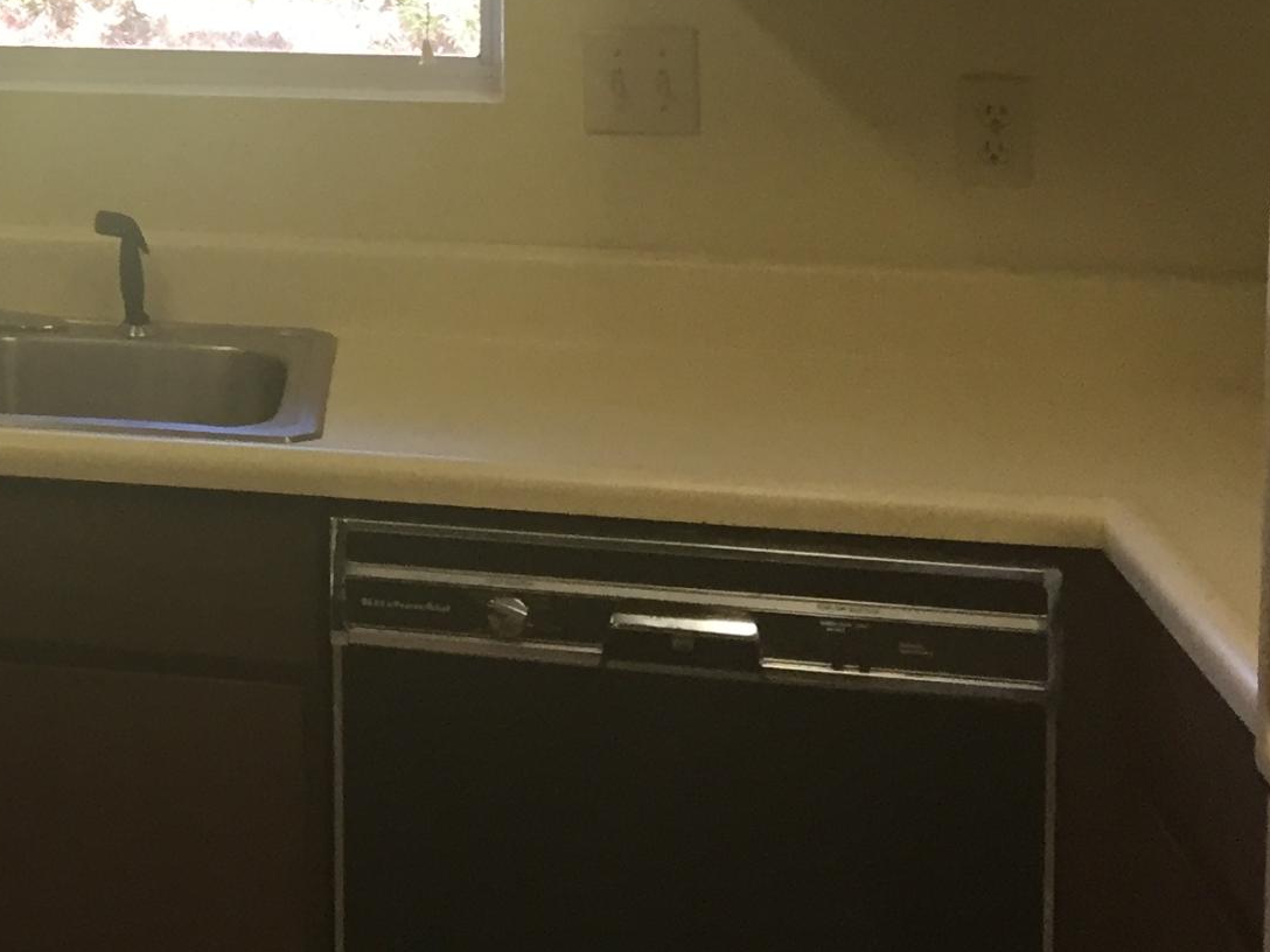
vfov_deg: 17.7
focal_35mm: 80
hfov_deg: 21.8
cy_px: -141
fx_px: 2935
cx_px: -413
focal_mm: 4.15
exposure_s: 1/30
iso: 40
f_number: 2.2
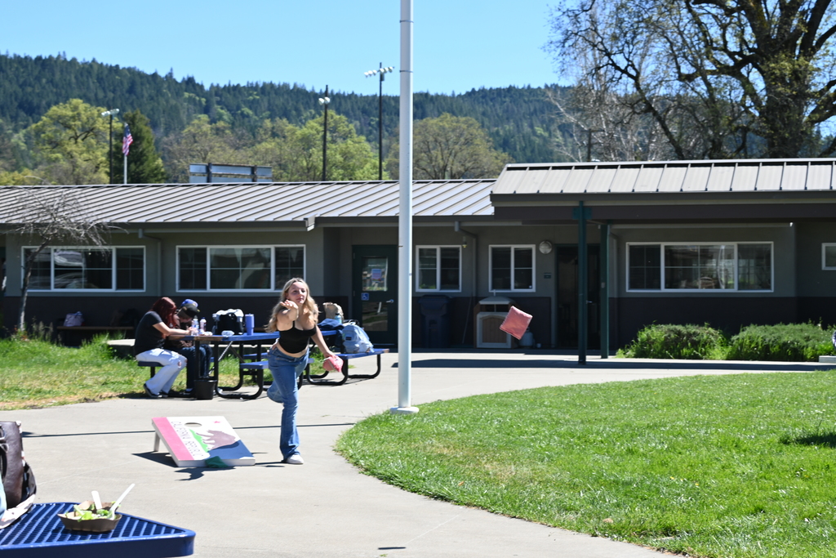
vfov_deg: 18.2
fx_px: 1742
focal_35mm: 75
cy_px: 279
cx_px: 418
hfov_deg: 27.0
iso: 100
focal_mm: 50
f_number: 6.3
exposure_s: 1/320
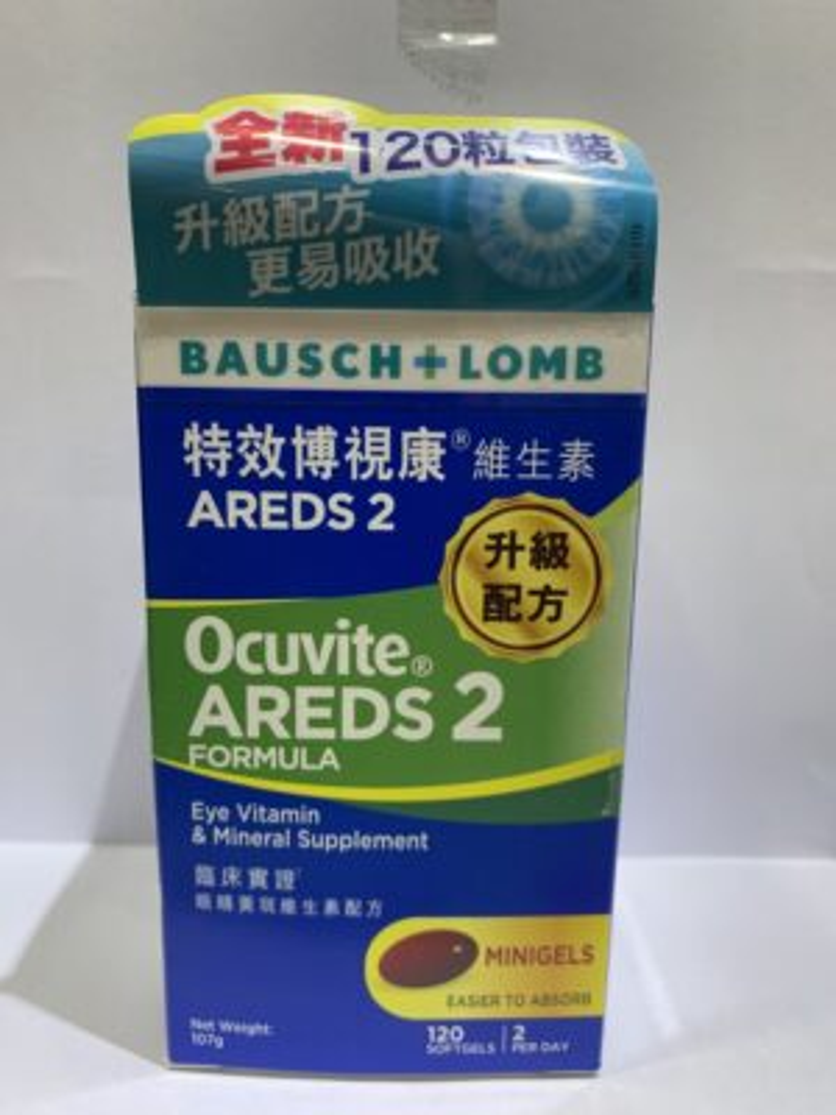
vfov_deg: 67.3
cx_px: 418
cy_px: 558
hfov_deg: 53.1
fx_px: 837
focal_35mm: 26
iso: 100
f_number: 1.8
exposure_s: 1/102
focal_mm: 4.25
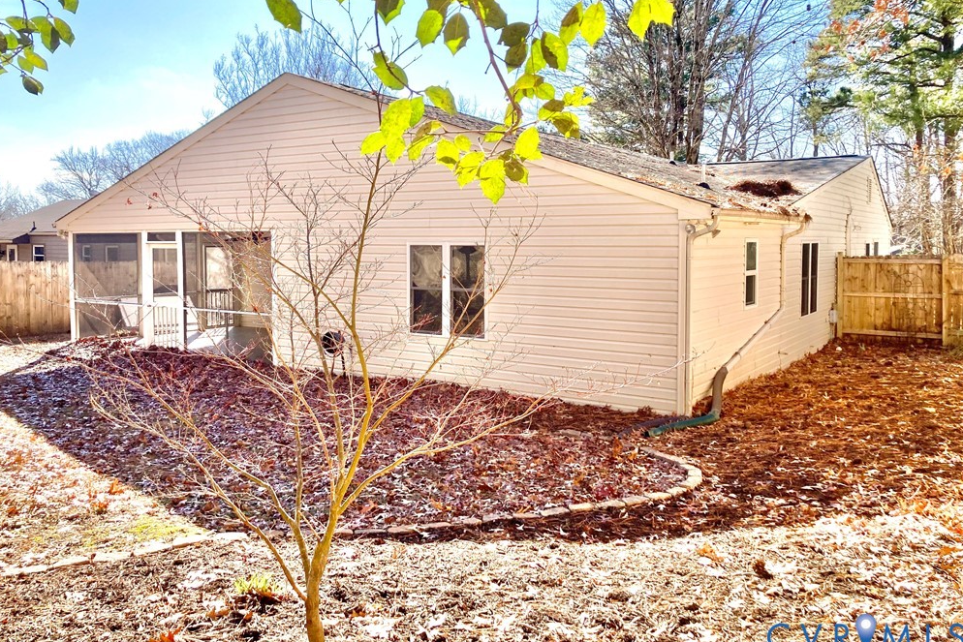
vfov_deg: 43.6
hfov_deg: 61.9
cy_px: 291
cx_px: 469
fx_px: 803
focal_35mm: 30
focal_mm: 3.99
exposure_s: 1/979
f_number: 1.8
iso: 20
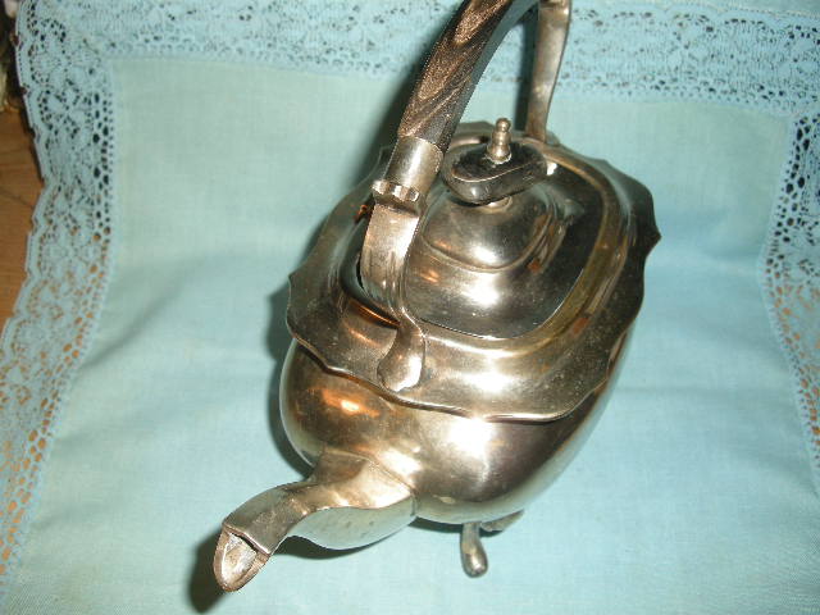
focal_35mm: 37
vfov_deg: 38.7
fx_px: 876
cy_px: 308
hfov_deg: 50.1
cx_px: 410
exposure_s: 1/60
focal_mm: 7.9
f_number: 8
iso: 85
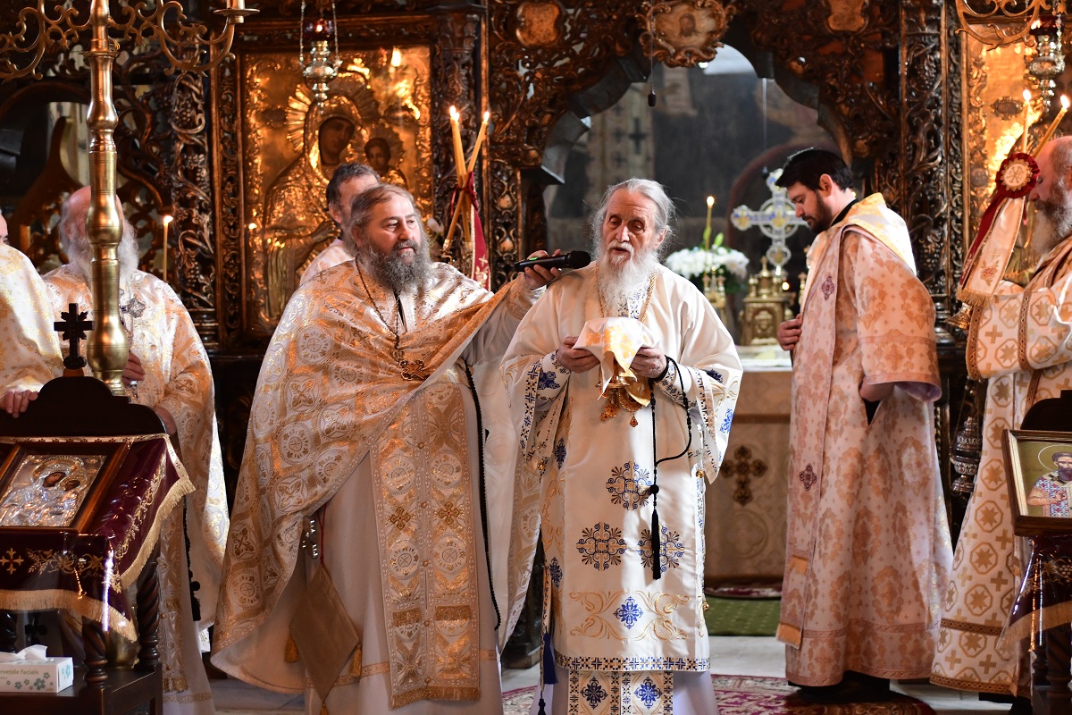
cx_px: 536
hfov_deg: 27.0
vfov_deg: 18.2
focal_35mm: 75
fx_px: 2233
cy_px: 358
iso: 2000
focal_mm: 50
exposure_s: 1/100
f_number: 2.2
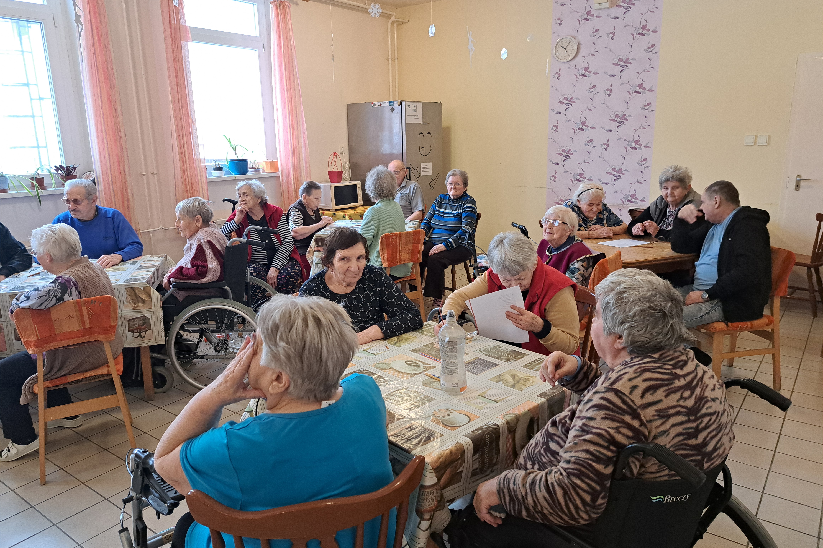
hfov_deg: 71.5
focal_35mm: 25
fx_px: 571
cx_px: 411
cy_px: 270
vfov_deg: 51.3
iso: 200
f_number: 1.8
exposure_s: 1/50
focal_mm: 5.23
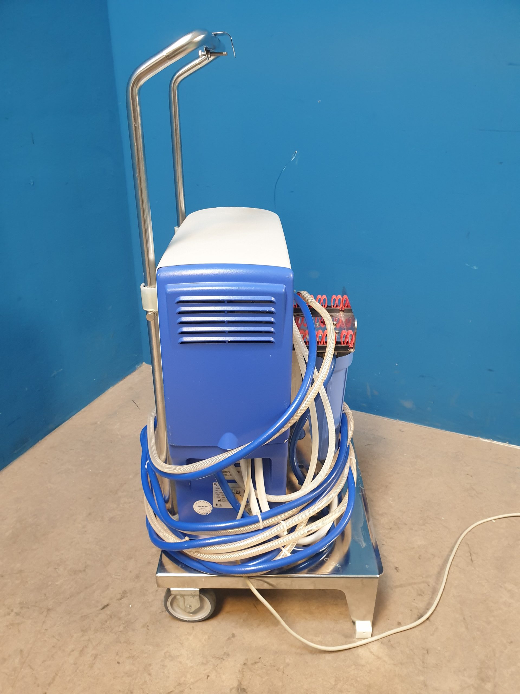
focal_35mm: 26
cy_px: 347
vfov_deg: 67.3
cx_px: 260
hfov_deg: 53.1
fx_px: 521
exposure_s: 1/33
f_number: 2.4
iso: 320
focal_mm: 4.3
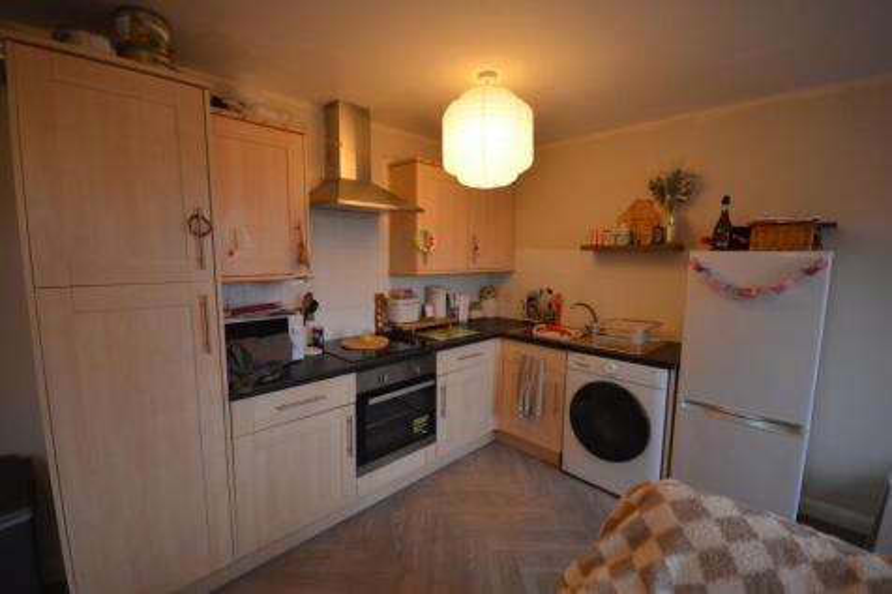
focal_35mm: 16
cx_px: 446
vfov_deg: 72.0
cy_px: 297
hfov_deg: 95.0
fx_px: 409
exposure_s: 1/60
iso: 900
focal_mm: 11
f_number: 4.2
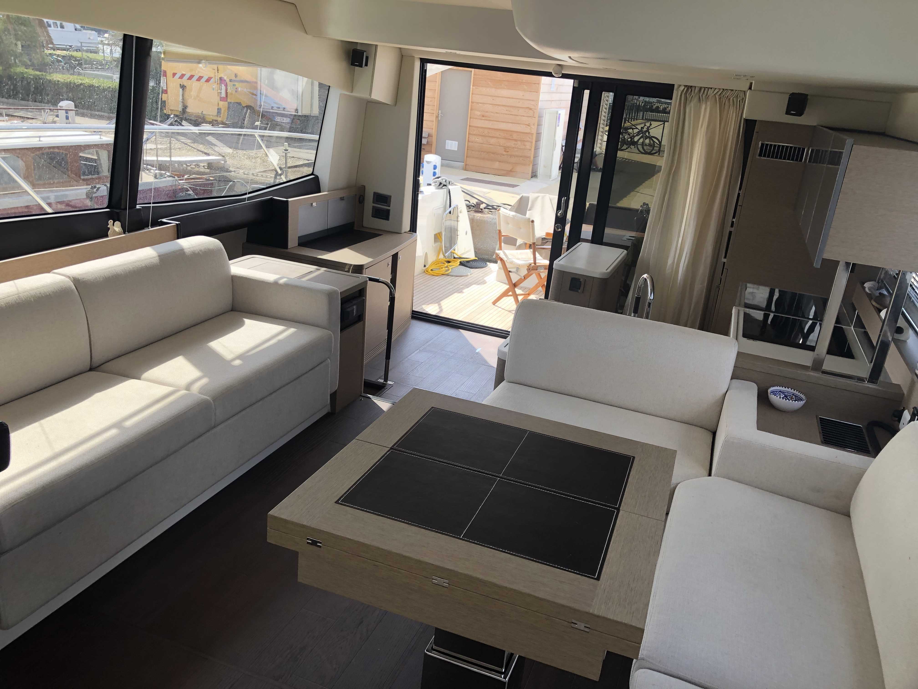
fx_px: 743
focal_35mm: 28
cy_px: 344
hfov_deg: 63.4
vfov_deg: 49.7
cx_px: 459
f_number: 1.8
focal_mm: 3.99
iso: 20
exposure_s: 1/211
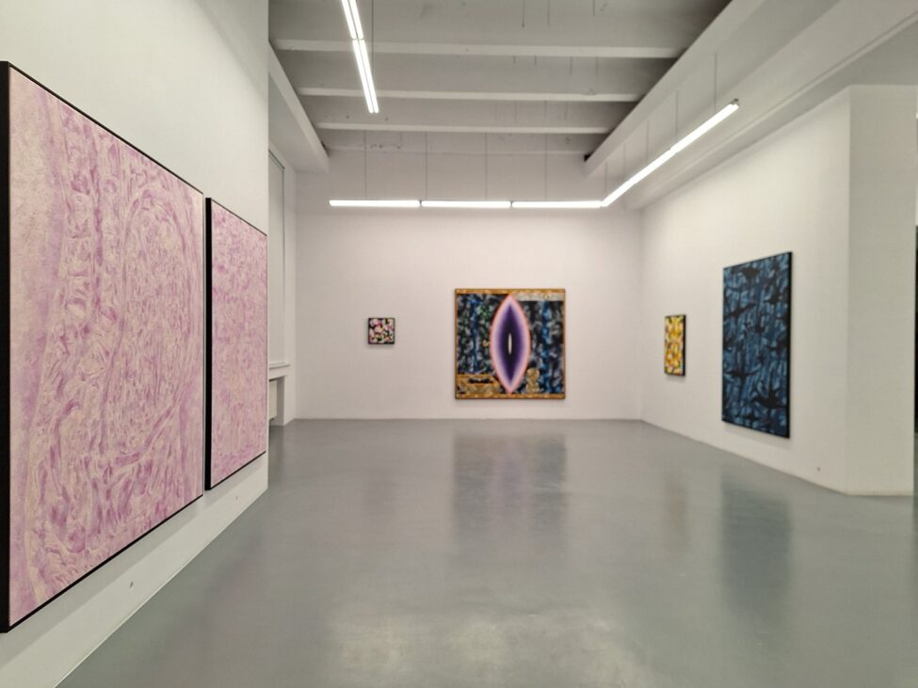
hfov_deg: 73.9
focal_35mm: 23
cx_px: 459
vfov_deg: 58.9
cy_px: 344
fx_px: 610
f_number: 1.8
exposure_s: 1/100
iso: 64
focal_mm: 5.54
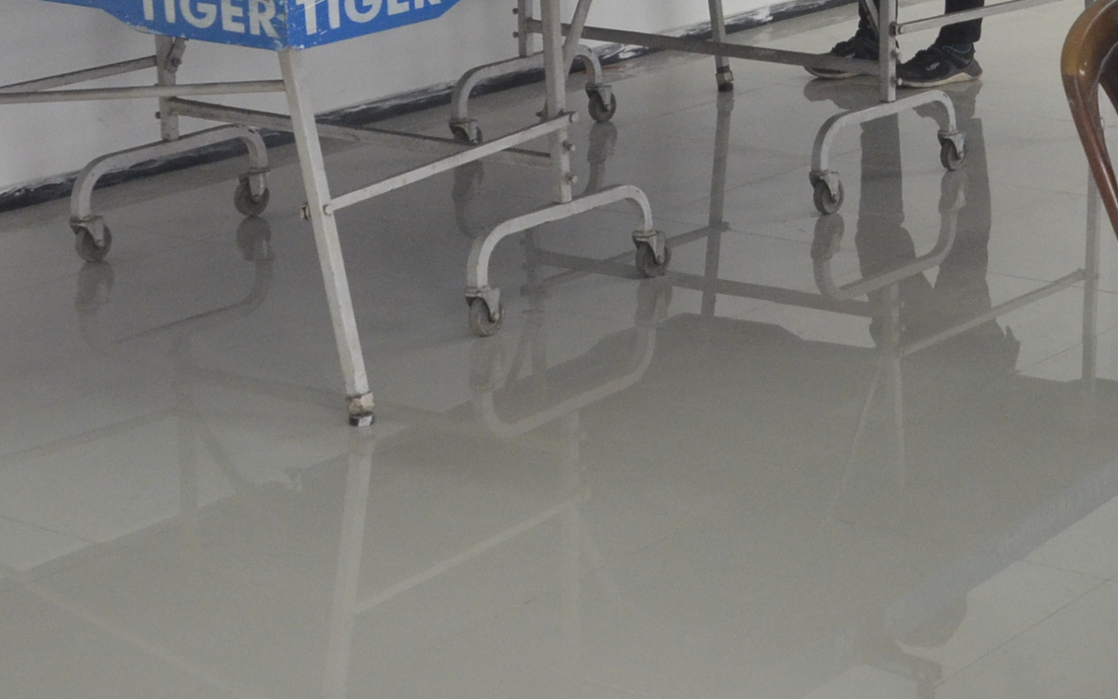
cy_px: -57
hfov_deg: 21.3
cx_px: 1183
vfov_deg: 13.8
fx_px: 2834
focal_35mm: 93
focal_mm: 22
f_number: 7.1
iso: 1250
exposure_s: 1/200
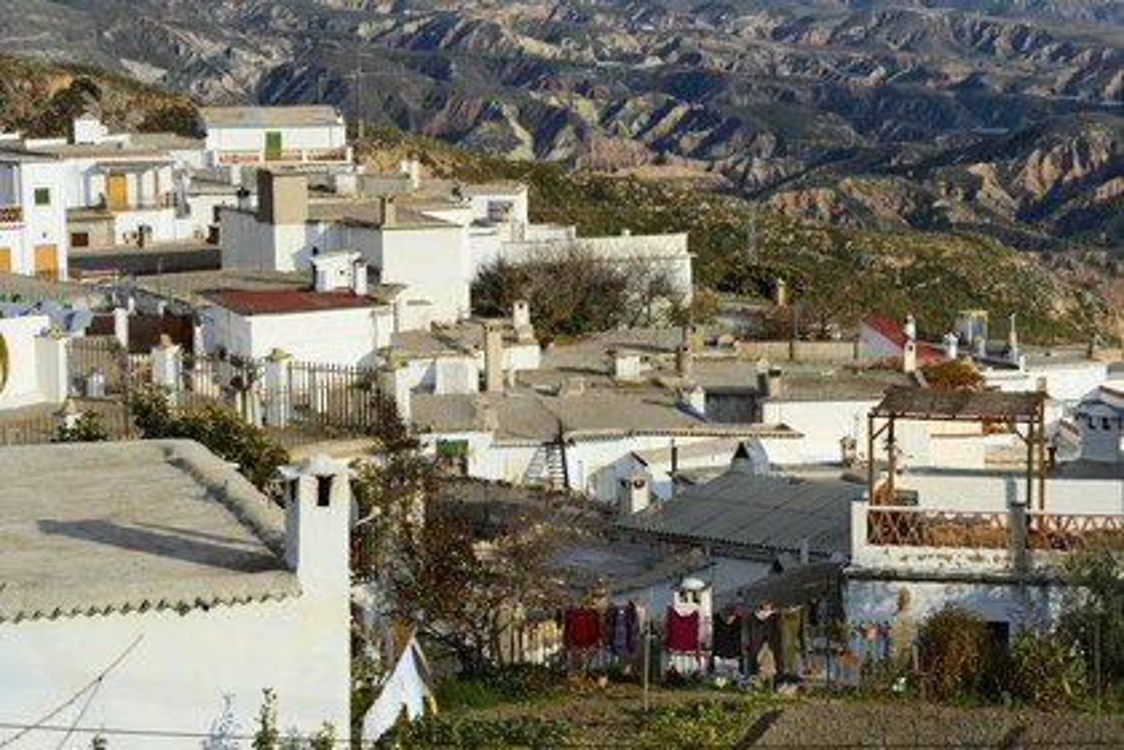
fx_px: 3497
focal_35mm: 112
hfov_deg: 18.3
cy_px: 375
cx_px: 562
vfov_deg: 12.2
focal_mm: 112
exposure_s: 1/160
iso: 200
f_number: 16
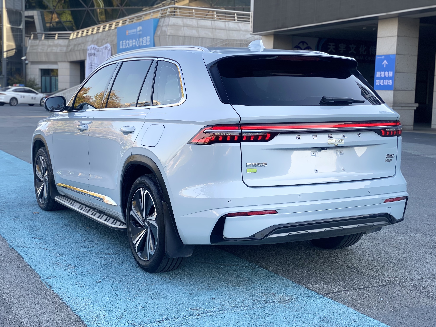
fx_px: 655
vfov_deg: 28.0
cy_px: 164
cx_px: 218
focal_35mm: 52
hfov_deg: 36.8
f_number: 2
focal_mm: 6
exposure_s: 1/197
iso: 20
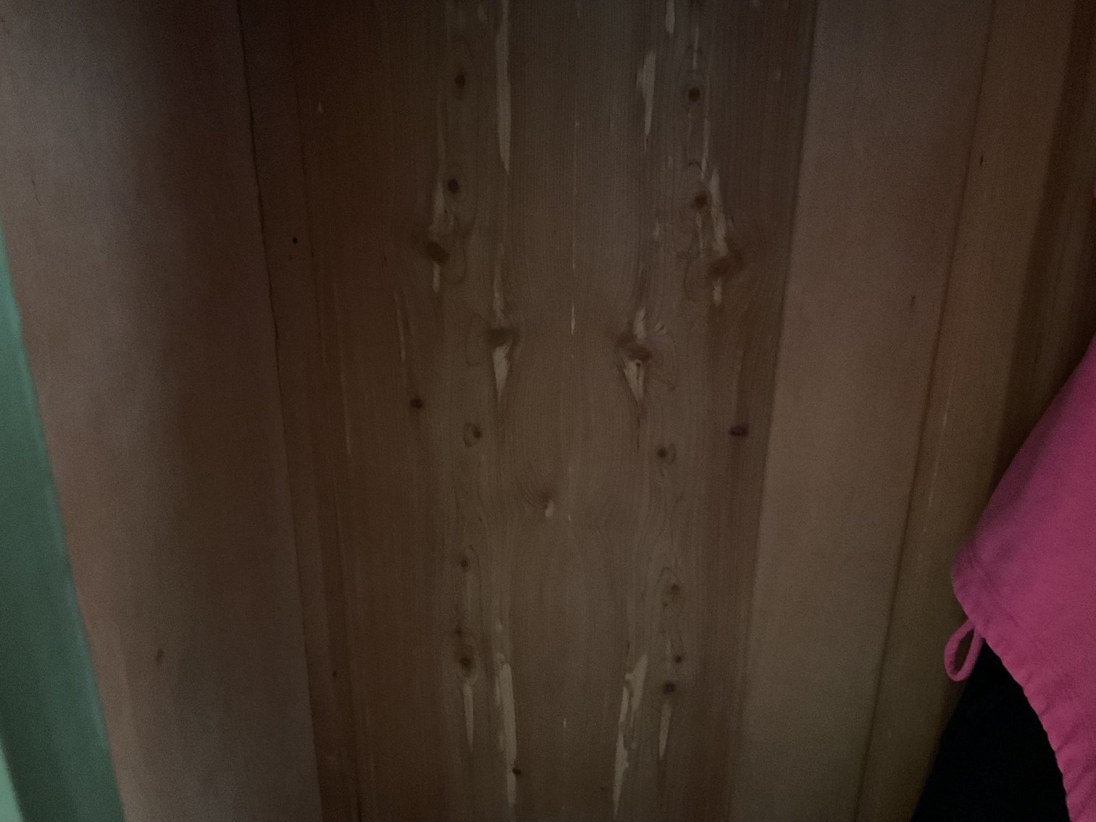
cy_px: 411
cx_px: 548
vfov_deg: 48.2
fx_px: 918
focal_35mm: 29
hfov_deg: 61.7
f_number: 1.8
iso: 800
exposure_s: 1/15
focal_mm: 3
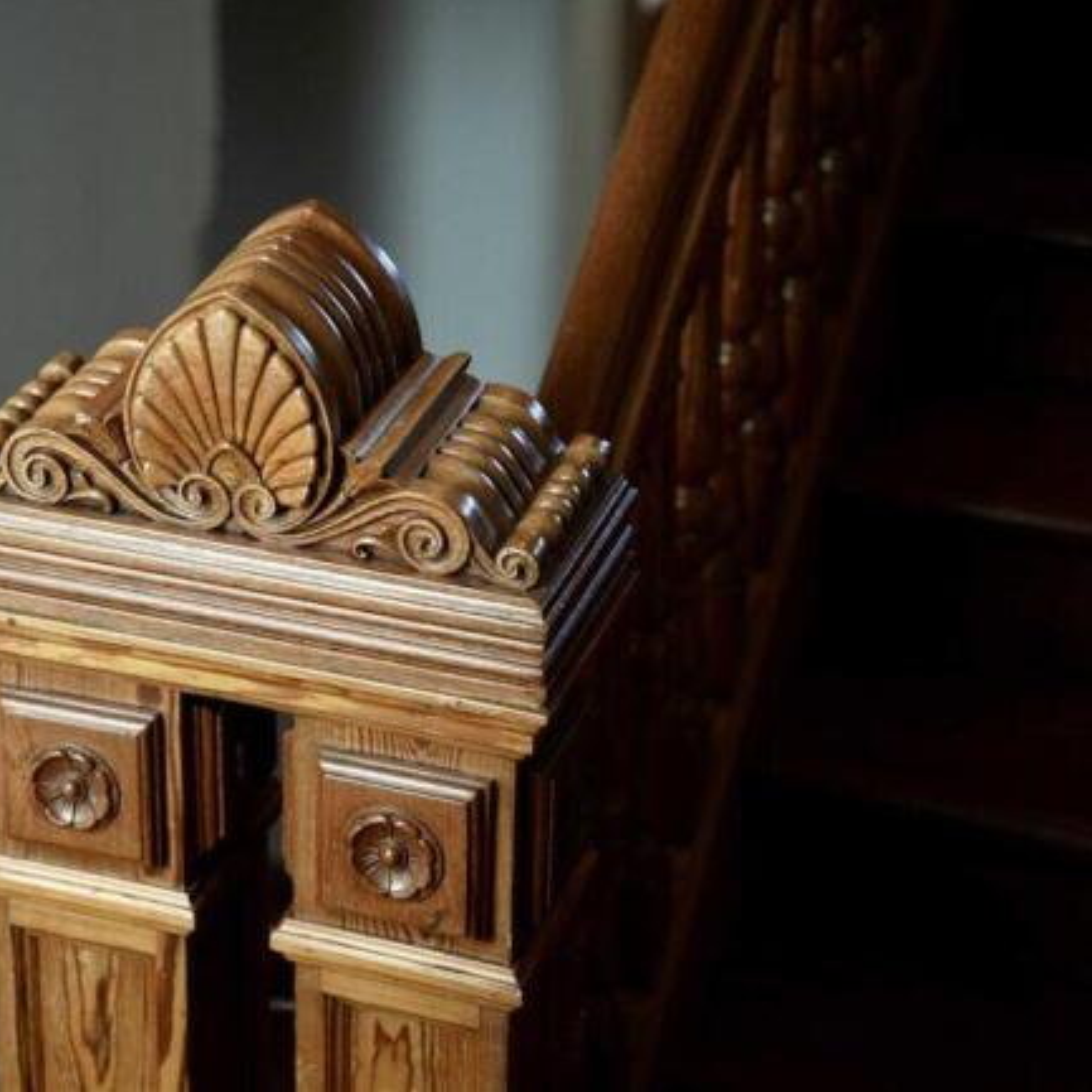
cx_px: 276
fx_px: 3212
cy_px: 543
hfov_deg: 19.2
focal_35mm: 90
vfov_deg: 19.3
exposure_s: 1/160
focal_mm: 70
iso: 1600
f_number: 2.8
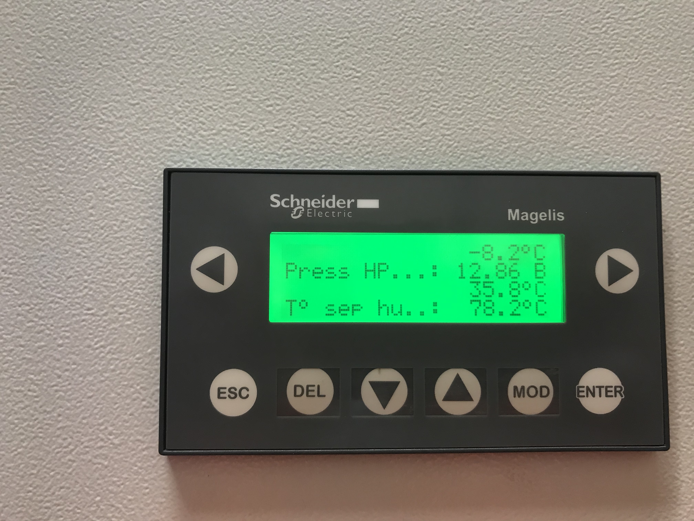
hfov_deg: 63.4
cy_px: 260
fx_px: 561
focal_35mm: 28
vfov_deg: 49.7
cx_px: 347
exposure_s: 1/17
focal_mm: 3.99
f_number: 1.8
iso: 40
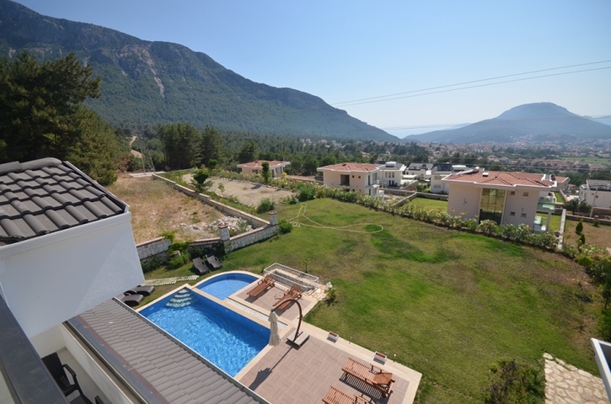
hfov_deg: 100.5
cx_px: 306
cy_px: 202
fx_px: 254
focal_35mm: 15
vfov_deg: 77.1
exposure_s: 1/320
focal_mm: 10
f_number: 9
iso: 100
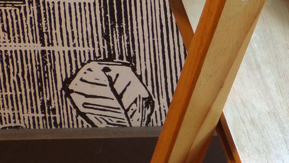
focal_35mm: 155
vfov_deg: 7.8
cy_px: 135
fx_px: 1188
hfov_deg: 13.7
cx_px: 274
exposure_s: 1/20
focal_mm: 8.7
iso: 200
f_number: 3.5
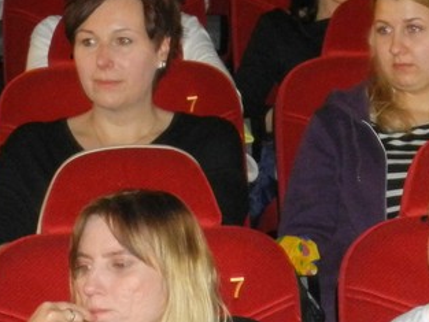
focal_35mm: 196
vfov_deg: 7.5
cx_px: 229
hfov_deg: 10.1
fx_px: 2430
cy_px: -73
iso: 800
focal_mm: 10.7
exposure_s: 1/30
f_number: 4.6
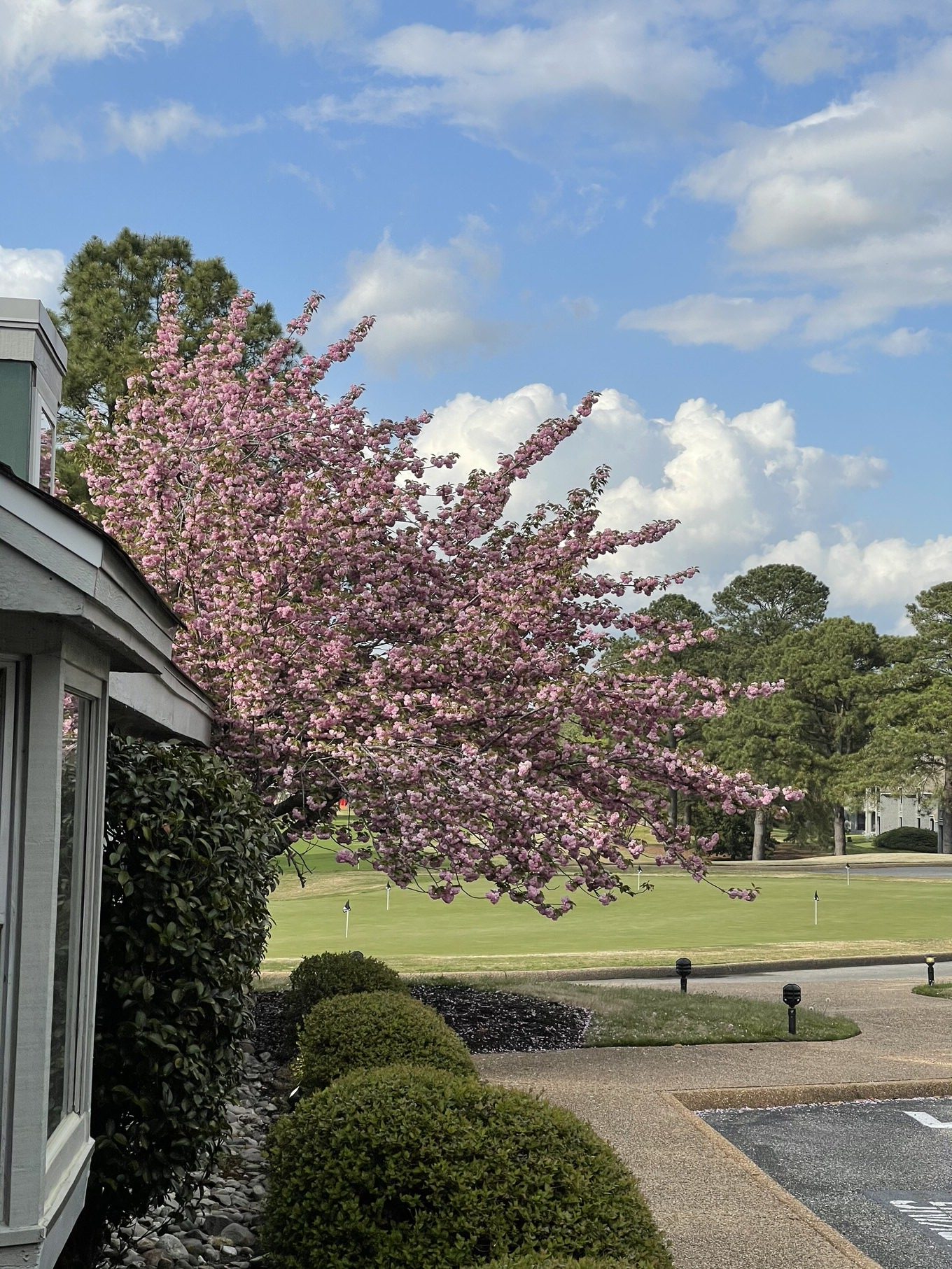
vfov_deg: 30.3
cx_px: 476
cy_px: 634
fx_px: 2347
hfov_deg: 22.9
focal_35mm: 64
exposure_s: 1/1340
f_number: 2.2
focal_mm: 7.5
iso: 20
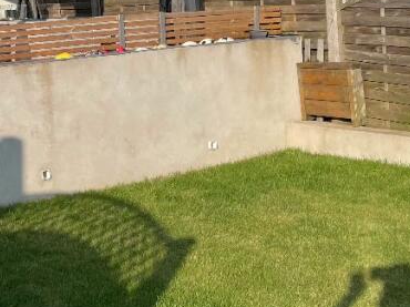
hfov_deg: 26.1
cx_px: 34
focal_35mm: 72
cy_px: 3
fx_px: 852
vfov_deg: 19.8
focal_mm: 4.2
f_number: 1.6
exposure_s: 1/3401
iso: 32
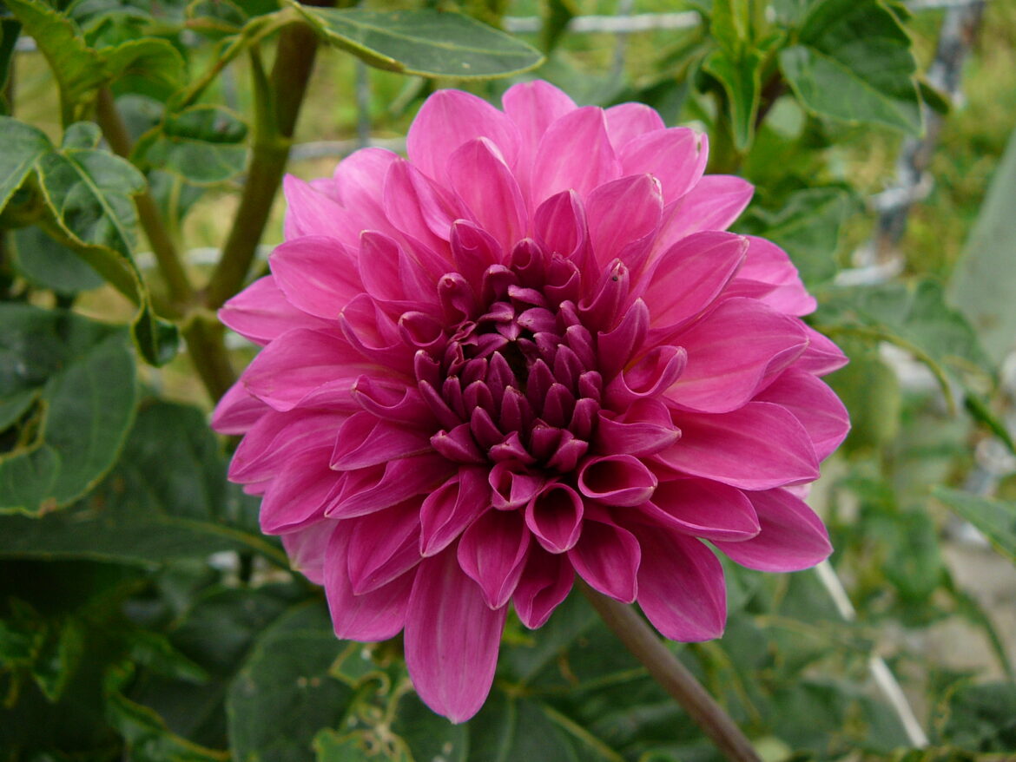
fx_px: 1027
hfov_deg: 52.6
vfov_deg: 40.7
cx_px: 508
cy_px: 381
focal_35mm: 35
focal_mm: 5.2
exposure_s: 1/400
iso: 80
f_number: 2.8
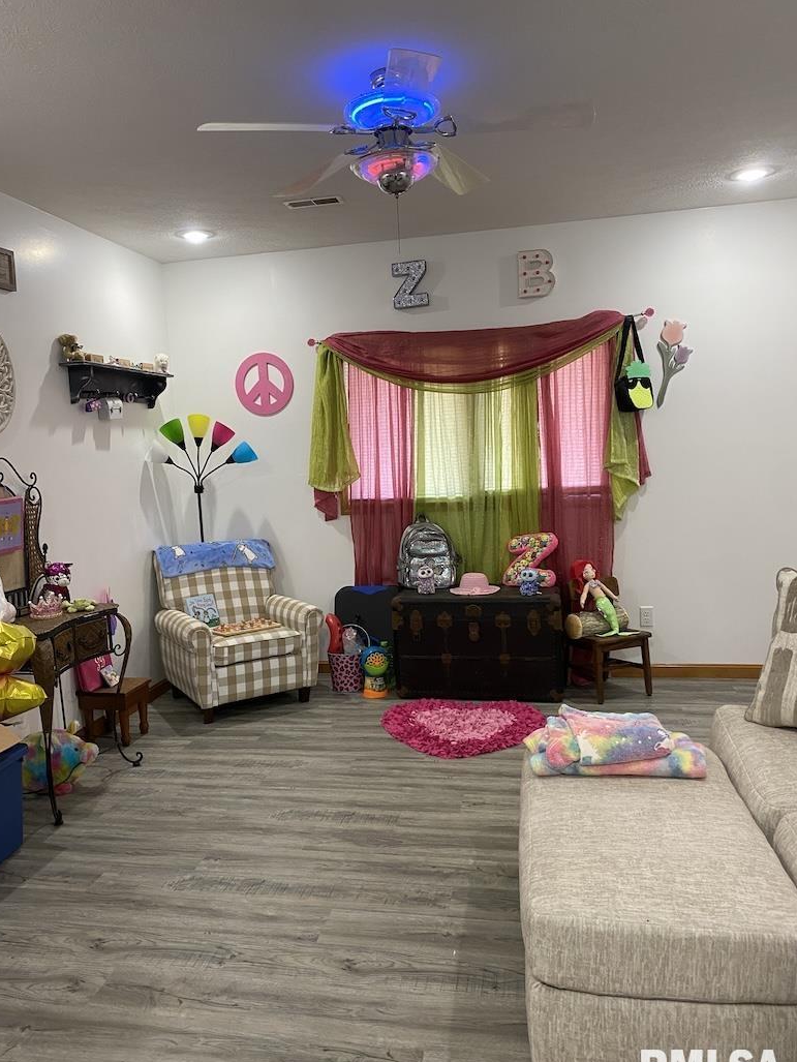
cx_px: 385
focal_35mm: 27
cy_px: 551
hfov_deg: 51.4
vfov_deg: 65.3
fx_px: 828
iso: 125
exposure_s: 1/60
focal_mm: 4.25
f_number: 1.8
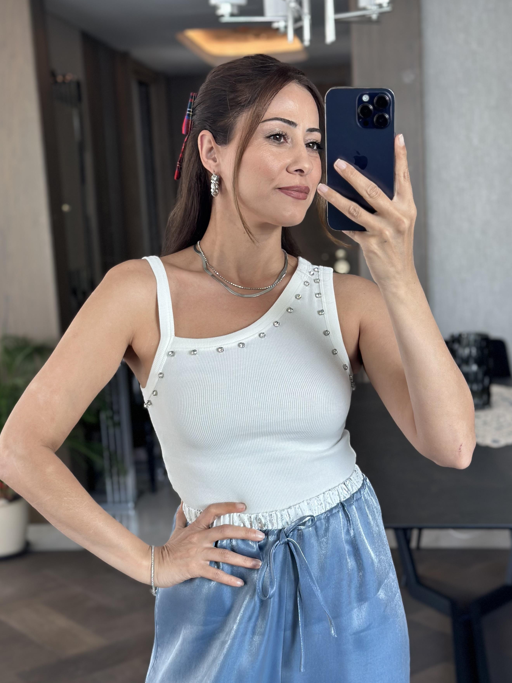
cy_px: 377
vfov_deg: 34.9
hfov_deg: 26.6
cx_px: 259
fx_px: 1085
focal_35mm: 55
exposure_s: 1/120
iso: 125
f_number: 1.78
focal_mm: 6.86
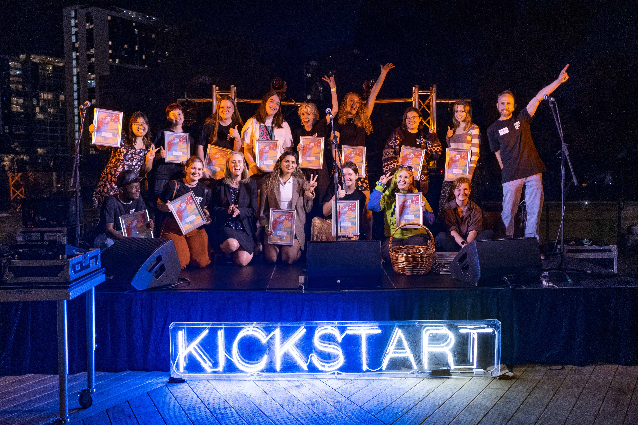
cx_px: 319
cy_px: 212
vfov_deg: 37.9
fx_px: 620
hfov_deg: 54.4
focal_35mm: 35
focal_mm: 23
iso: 1600
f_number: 2
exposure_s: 1/160
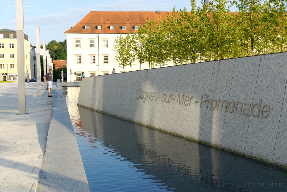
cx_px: 144
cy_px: 96
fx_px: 359
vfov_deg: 30.0
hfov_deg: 43.6
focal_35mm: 45
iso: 100
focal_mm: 30
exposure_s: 1/60
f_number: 9.5
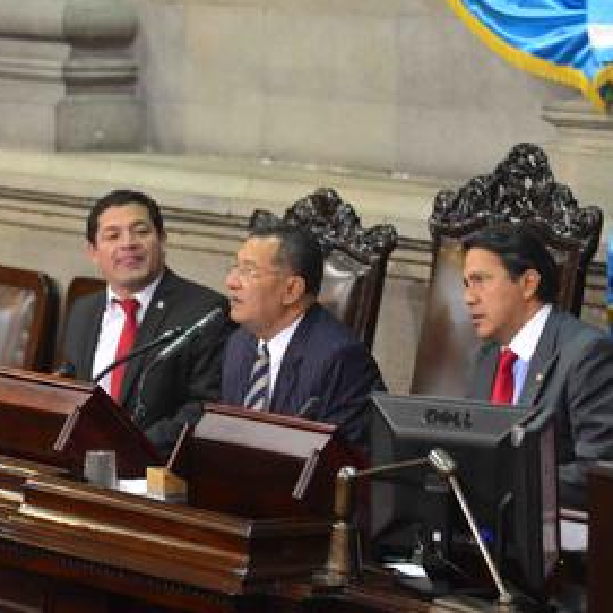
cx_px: 387
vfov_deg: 8.3
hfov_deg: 8.3
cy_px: 303
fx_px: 4247
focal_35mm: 212
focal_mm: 135
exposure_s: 1/25
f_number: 2.8
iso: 4000
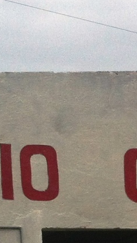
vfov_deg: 11.7
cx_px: 261
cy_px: 331
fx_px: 1150
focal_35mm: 178
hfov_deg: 6.6
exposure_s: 1/177
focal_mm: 3.85
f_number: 2.8
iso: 80
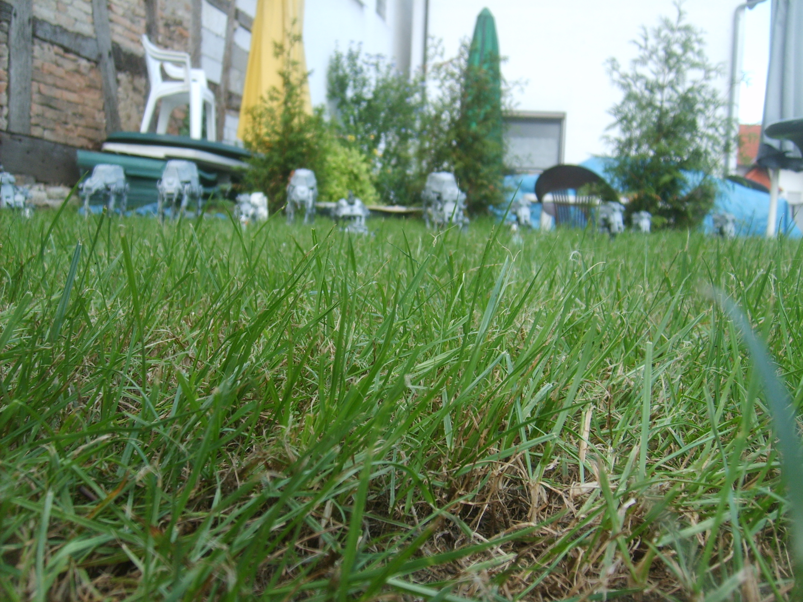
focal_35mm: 35
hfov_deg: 52.6
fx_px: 812
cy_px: 301
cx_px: 402
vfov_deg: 40.7
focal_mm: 5.8
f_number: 2.8
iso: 50
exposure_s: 1/180
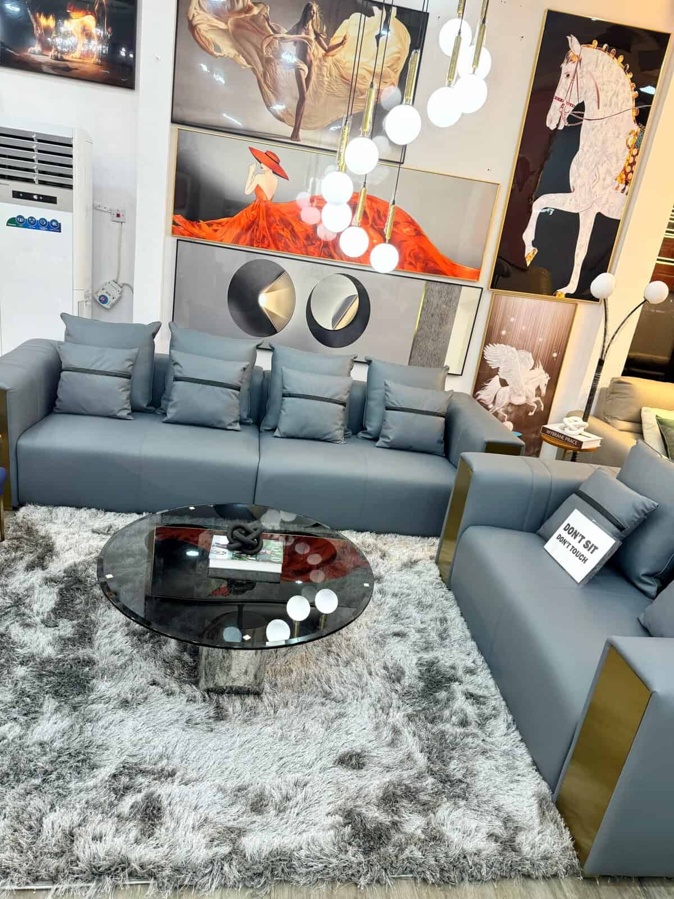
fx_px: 623
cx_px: 337
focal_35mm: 24
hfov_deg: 56.8
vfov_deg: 71.6
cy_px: 450
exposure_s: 1/100
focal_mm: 6.76
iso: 160
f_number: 1.78
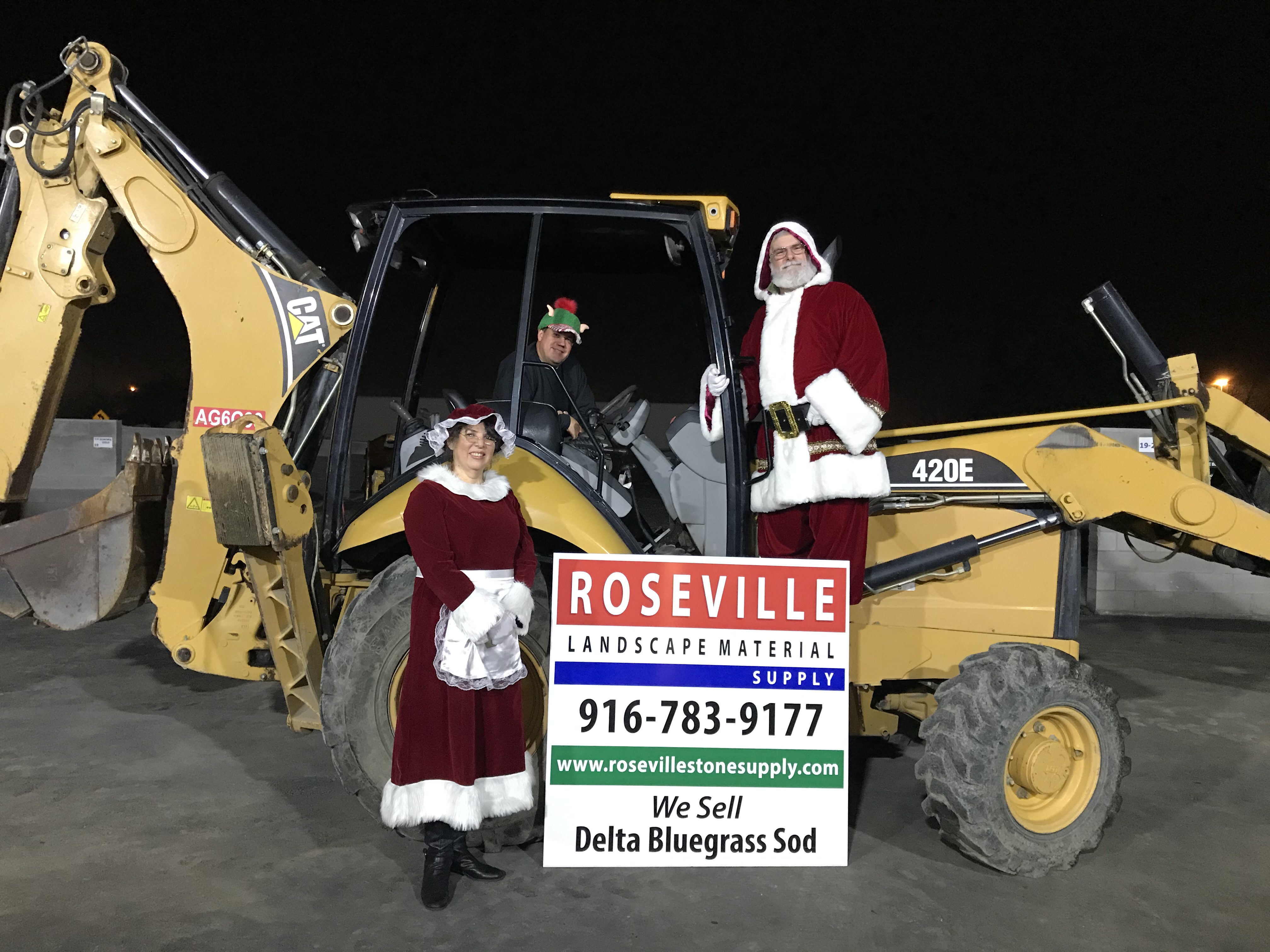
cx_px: 635
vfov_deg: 49.7
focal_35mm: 28
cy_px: 476
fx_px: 1027
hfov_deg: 63.4
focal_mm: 3.99
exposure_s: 1/15
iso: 100
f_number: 1.8
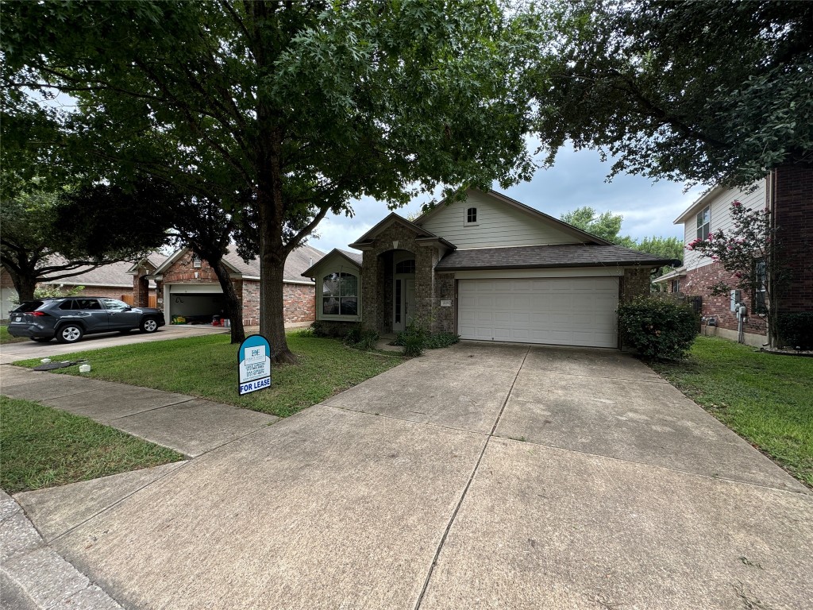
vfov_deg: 85.7
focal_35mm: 14
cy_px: 305
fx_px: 329
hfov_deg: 102.1
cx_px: 406
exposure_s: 1/271
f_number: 2.2
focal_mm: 2.22
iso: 40
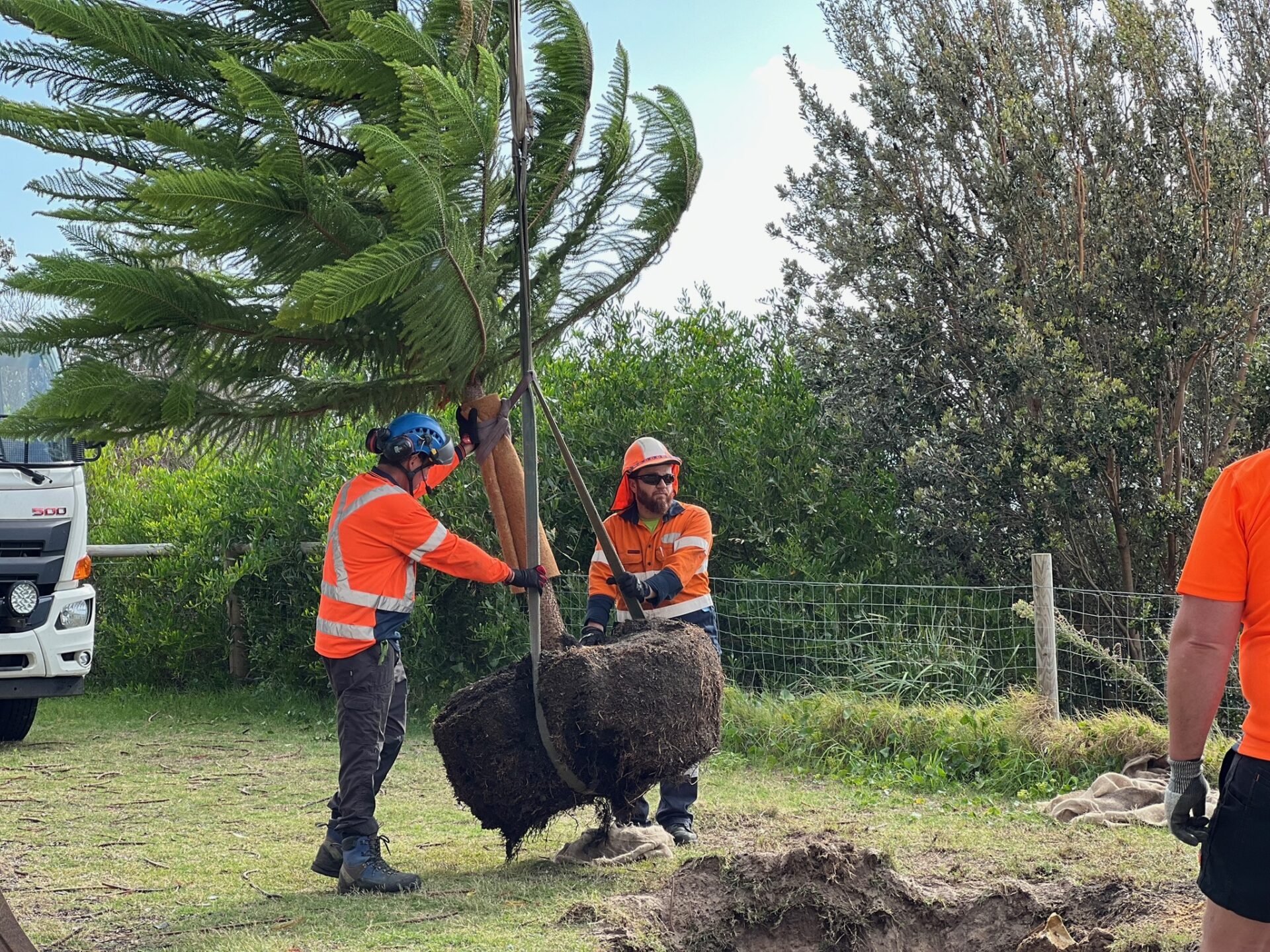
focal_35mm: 77
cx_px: 635
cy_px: 476
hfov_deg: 25.3
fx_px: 2825
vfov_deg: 19.1
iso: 32
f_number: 2.8
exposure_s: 1/182
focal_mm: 9
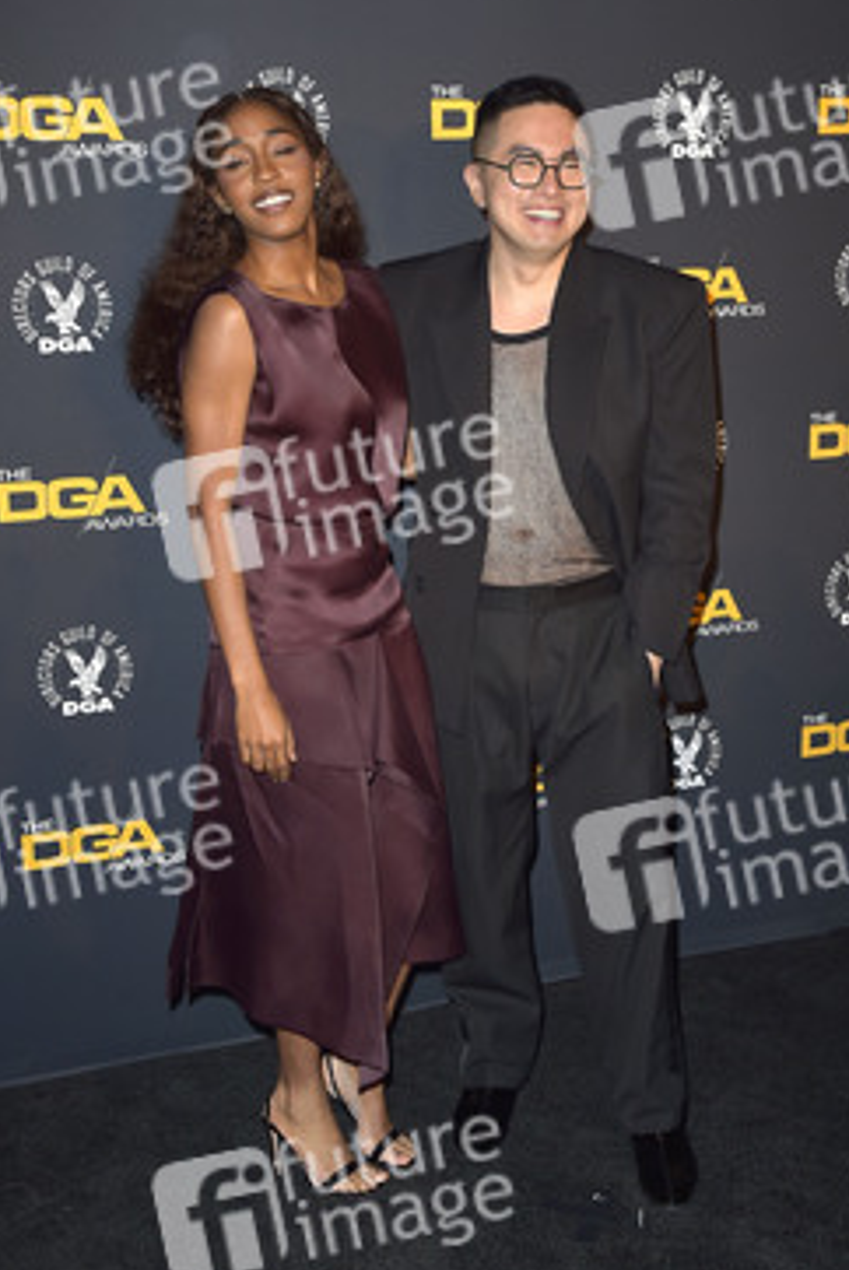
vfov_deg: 46.3
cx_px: 437
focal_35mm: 42
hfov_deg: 31.9
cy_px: 674
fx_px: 1483
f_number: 6.3
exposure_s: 1/250
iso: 640
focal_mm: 38
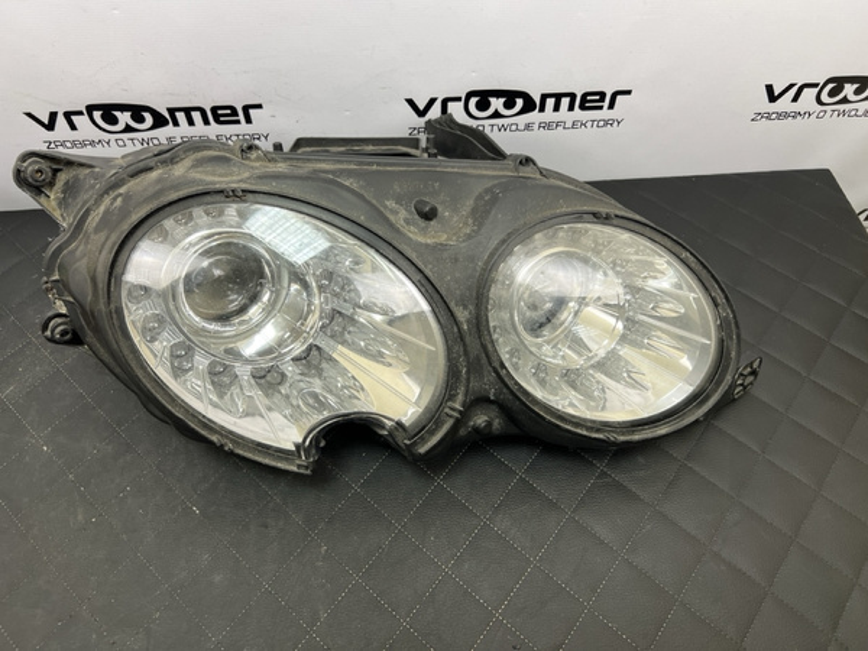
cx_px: 434
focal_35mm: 26
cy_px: 326
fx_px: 652
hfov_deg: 67.3
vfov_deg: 53.1
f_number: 1.5
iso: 100
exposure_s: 1/100
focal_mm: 5.7
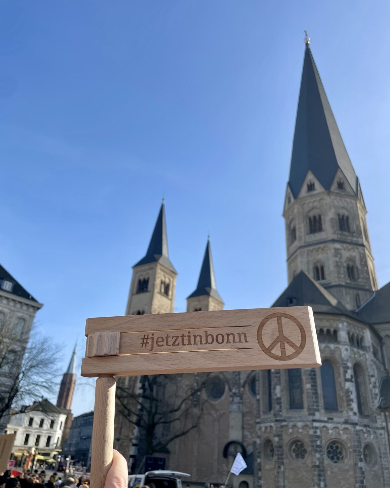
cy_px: 239
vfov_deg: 62.2
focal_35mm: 28
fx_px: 404
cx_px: 201
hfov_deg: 51.5
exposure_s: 1/1795
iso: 32
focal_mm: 4.2
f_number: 1.6
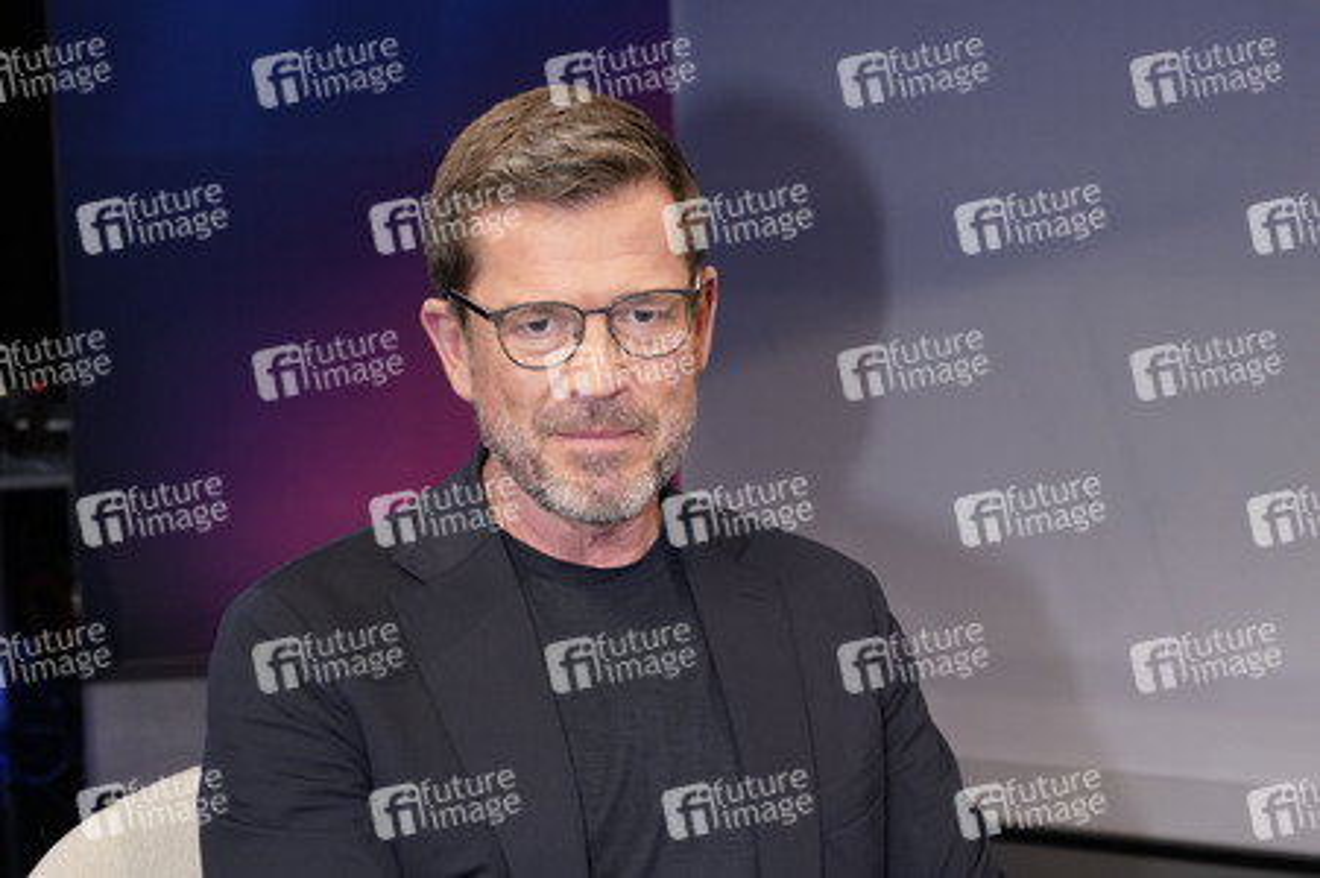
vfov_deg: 27.0
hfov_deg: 39.6
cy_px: 439
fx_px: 1832
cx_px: 660
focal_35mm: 50
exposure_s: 1/125
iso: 2000
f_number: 5.6
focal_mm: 50
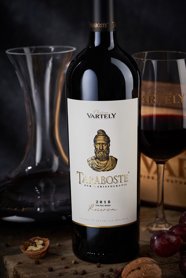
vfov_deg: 17.1
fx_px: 930
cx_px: 93
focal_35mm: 120
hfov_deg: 11.4
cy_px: 139
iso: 50
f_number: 8
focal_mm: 120
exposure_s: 1/160
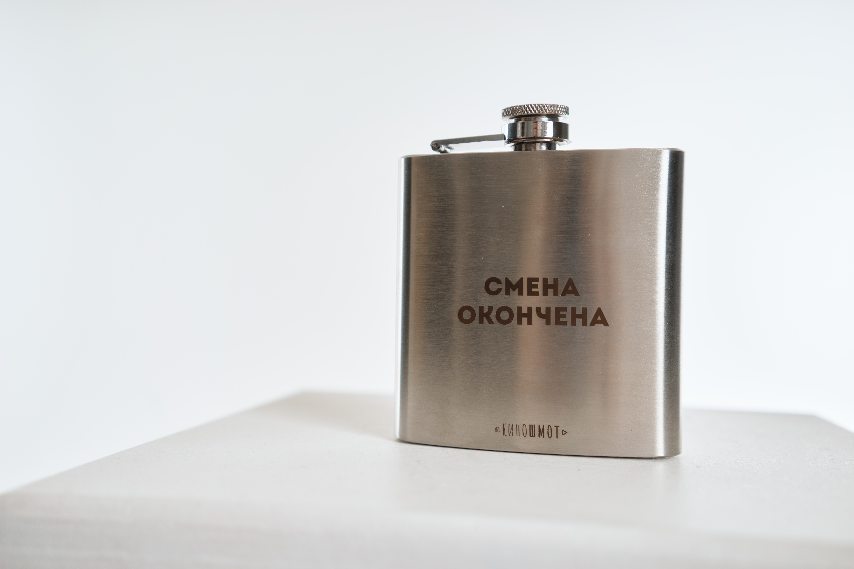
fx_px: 830
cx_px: 427
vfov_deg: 37.9
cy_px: 284
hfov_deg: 54.4
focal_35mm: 35
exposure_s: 1/125
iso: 100
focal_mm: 35
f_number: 4
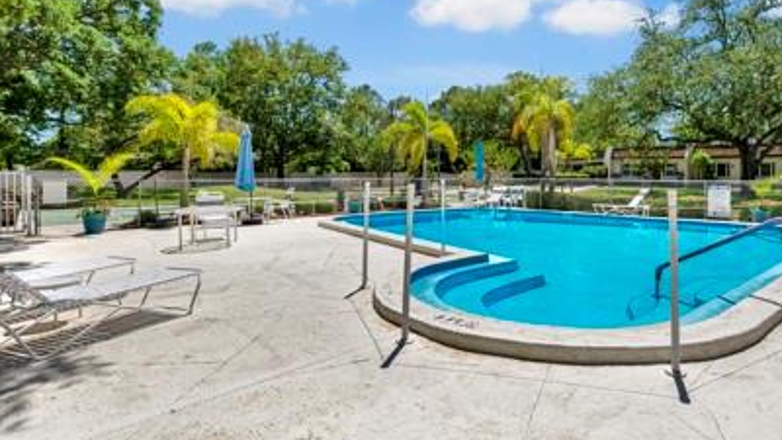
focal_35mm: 22
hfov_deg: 80.1
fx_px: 456
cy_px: 181
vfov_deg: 51.2
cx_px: 475
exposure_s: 1/2000
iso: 250
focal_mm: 14
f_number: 6.3
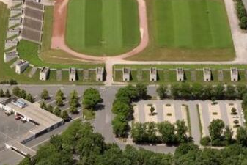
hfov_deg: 11.6
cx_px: 103
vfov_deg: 7.6
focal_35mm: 177
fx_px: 1215
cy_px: -89
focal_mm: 46
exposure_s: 1/1600
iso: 220
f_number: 6.3
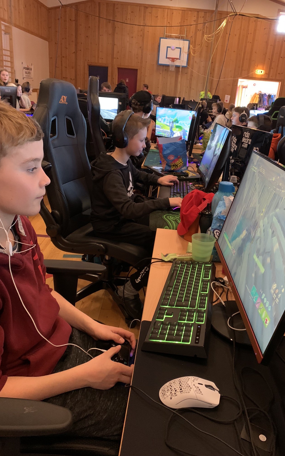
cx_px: 154
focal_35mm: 28
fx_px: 348
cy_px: 225
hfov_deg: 44.5
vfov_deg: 66.5
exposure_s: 1/30
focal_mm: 4.25
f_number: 1.8
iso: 640
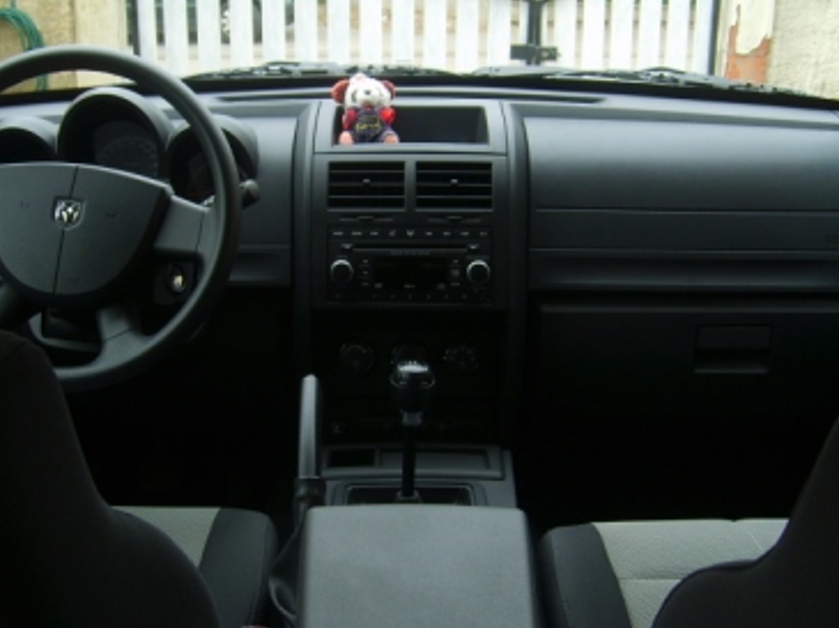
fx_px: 1041
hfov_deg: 43.9
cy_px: 276
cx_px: 391
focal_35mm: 43
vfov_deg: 33.5
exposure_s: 1/90
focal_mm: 5.8
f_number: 2.8
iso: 50
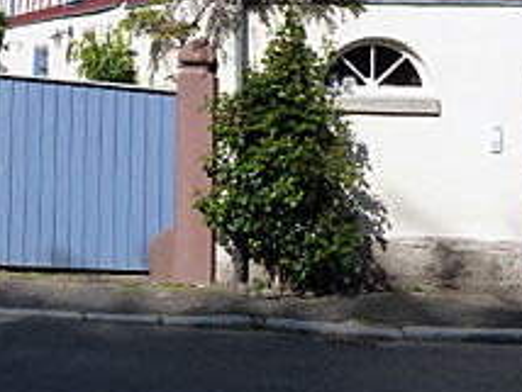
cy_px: 41
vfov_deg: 20.6
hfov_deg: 27.2
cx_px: 100
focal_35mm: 70
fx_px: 1057
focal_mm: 4.1
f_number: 5
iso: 125
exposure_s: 1/400
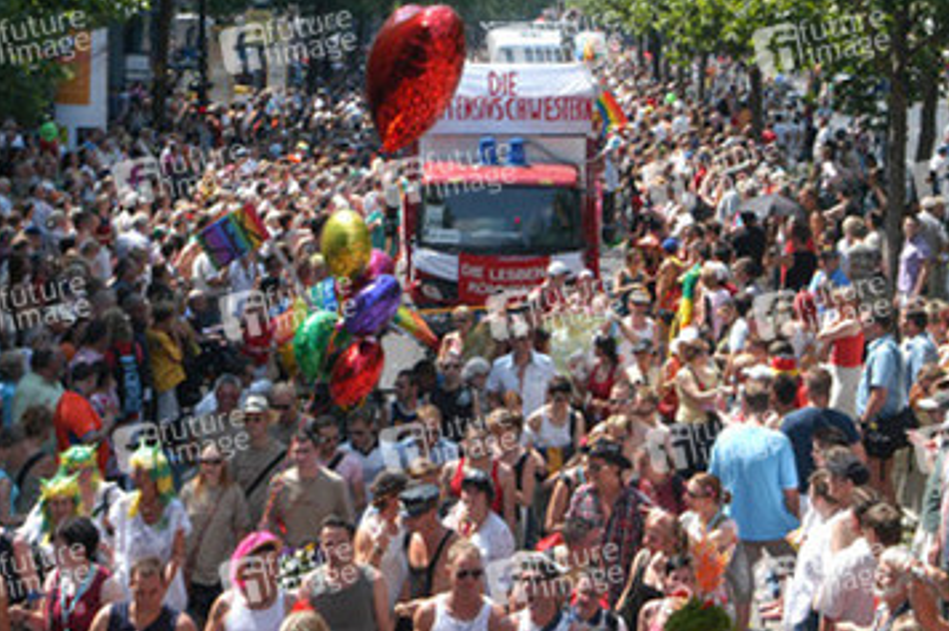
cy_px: 242
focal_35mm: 76
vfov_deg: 17.9
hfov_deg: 26.7
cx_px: 484
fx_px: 2002
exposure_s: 1/125
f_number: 10
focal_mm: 40
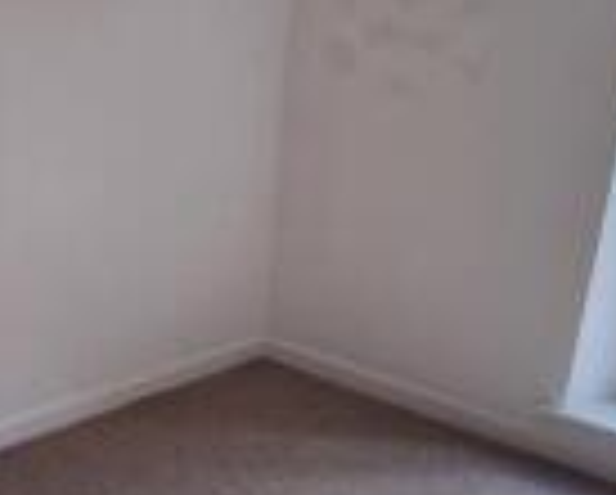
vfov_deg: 27.7
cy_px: 385
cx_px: 119
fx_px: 986
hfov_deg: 33.6
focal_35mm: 54
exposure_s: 1/50
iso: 64
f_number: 2.2
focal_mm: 2.2
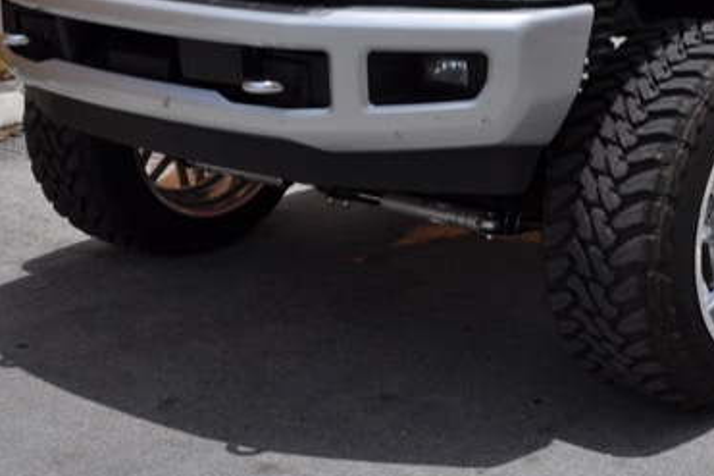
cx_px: 676
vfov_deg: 15.9
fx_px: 1665
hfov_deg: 23.4
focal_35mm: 84
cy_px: -16
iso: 200
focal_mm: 26
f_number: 10
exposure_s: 1/400
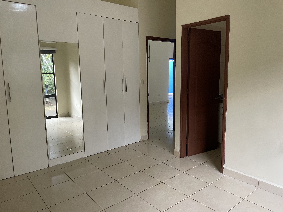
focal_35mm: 26
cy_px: 106
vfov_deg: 53.1
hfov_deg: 67.3
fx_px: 213
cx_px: 142
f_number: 1.6
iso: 80
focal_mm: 4.2
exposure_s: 1/60
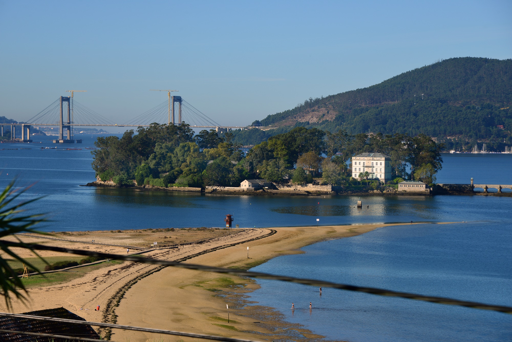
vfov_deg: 11.4
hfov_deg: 17.1
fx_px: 1707
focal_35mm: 120
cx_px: 256
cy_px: 171
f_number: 8
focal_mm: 120
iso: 100
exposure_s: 1/250
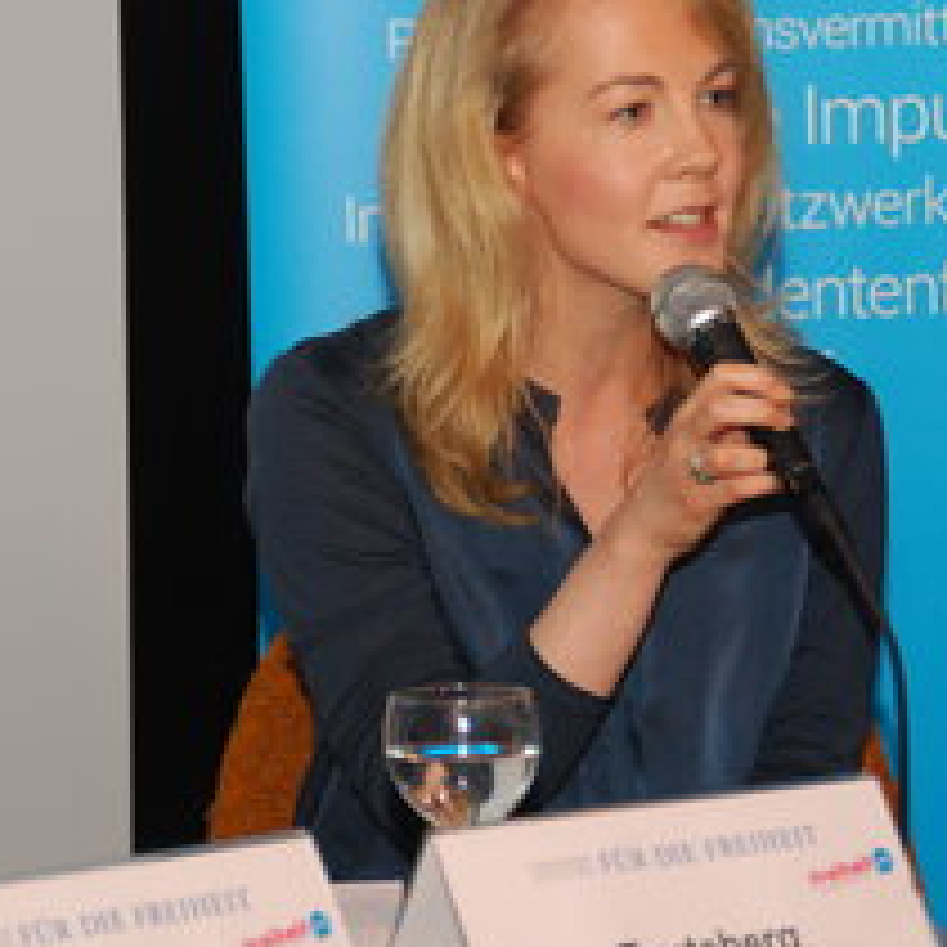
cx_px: 534
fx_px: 6655
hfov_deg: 8.1
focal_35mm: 215
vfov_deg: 8.1
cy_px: 478
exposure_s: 1/60
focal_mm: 86
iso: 800
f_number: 7.1
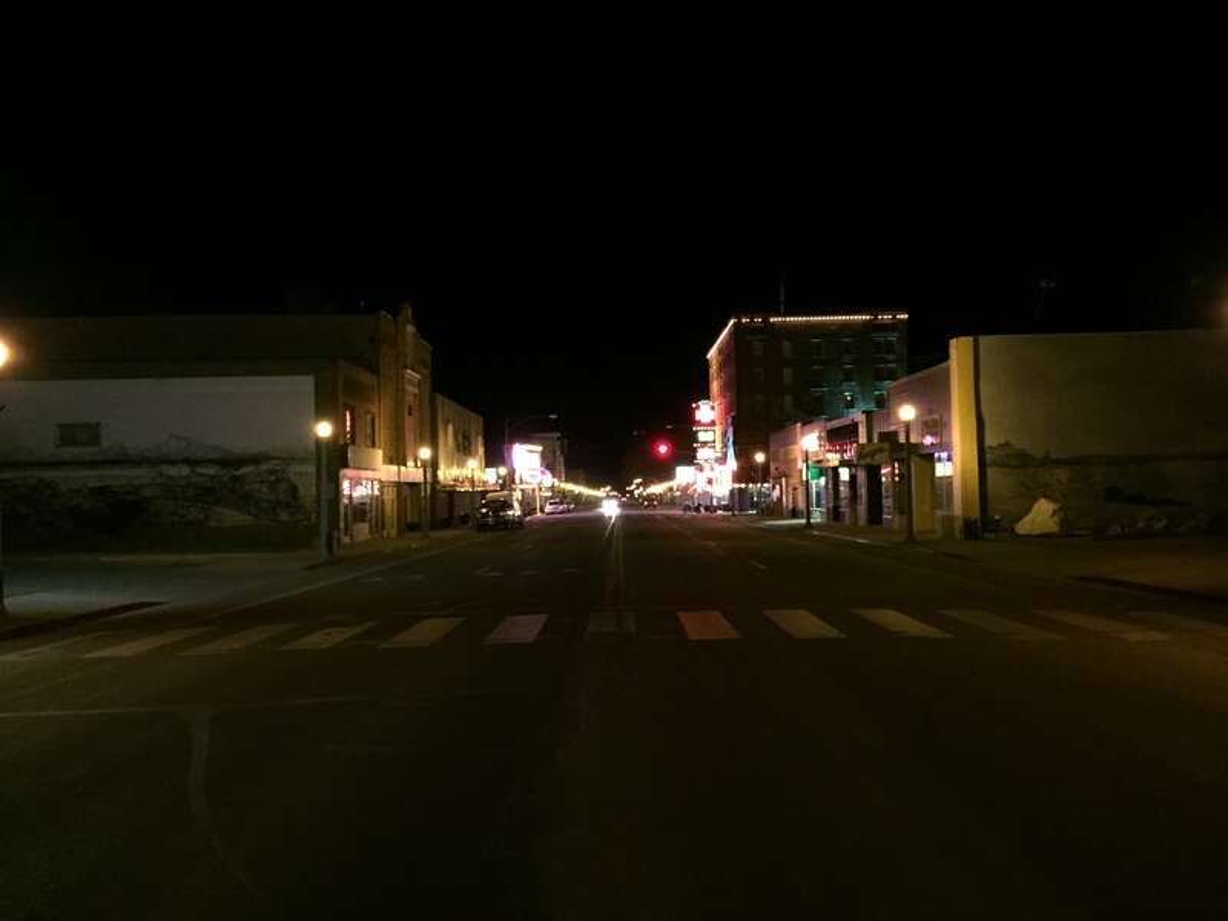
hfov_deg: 61.7
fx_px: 1029
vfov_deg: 48.2
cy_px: 460
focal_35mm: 29
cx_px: 614
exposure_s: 1/15
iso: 320
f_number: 2.2
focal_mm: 4.15
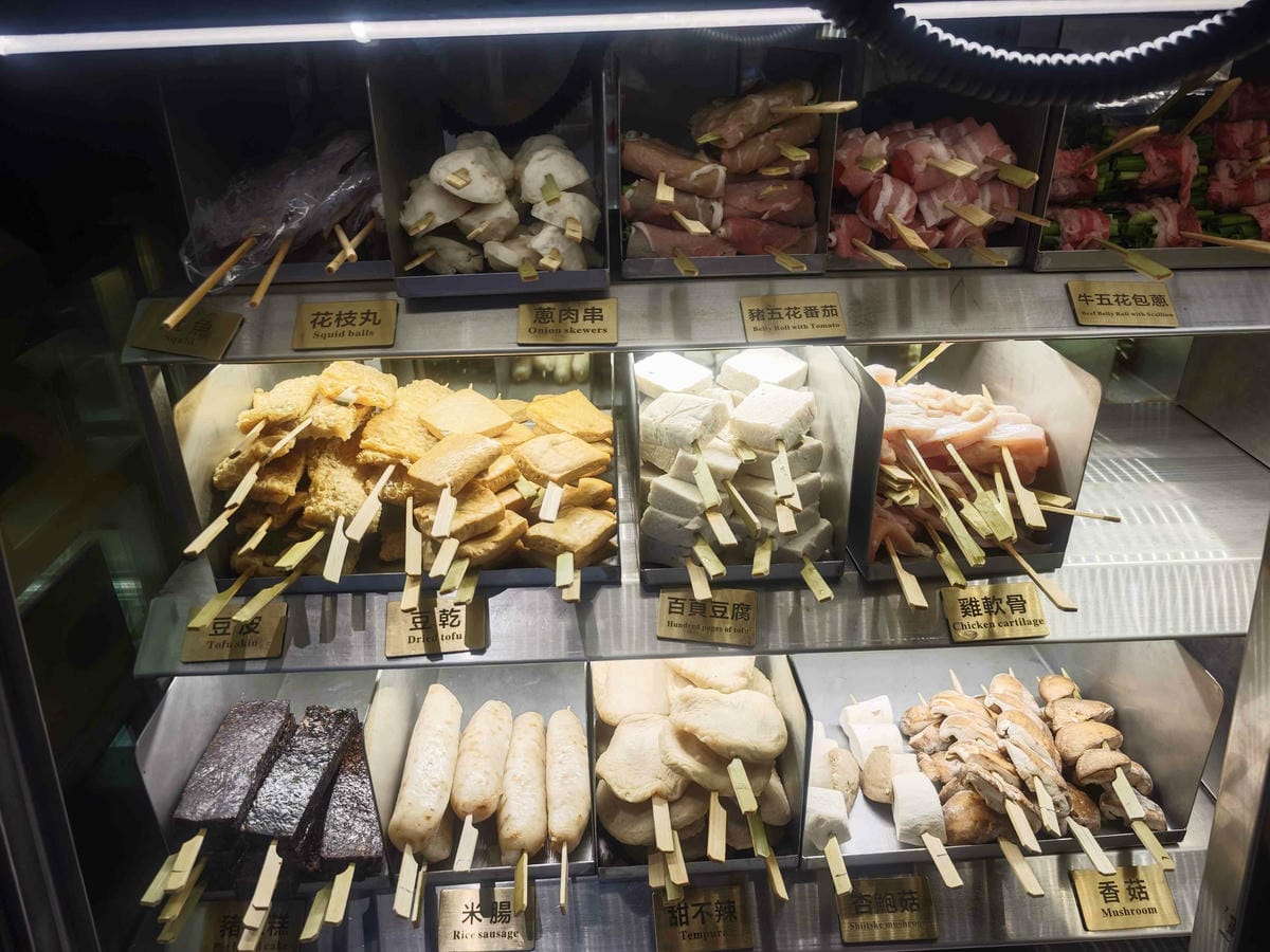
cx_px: 635
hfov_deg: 73.9
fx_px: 844
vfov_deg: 58.9
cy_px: 476
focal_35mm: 23
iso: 320
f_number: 2
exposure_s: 1/121
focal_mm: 8.72
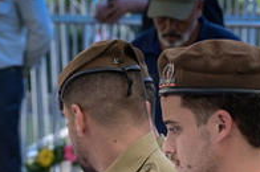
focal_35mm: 282
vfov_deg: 4.8
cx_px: -1
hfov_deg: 7.3
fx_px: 2033
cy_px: 339
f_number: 4
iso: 500
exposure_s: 1/500
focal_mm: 69
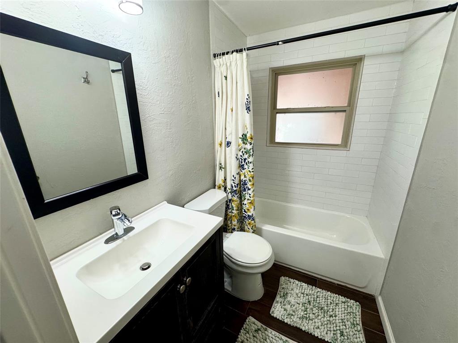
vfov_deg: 85.7
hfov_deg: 102.1
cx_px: 229
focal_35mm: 14
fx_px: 185
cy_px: 172
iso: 200
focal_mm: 2.22
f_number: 2.2
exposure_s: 1/120
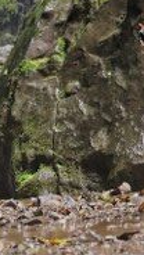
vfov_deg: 19.8
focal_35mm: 87
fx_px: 588
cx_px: 212
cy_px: -165
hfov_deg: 13.2
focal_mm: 5.54
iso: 64
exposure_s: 1/120
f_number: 1.8
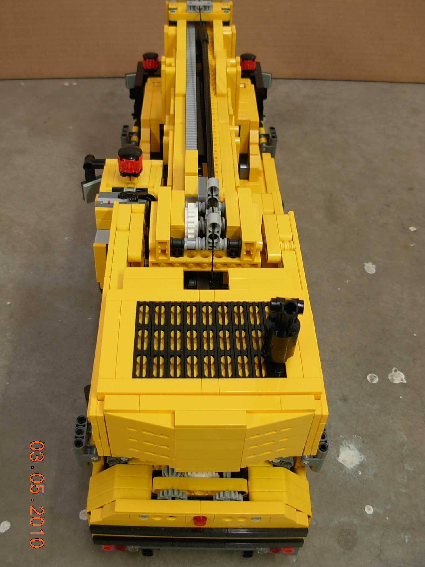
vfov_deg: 47.9
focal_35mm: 39
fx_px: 638
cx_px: 209
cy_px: 281
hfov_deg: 36.8
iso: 79
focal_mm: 6.3
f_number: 2.9
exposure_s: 1/13.8
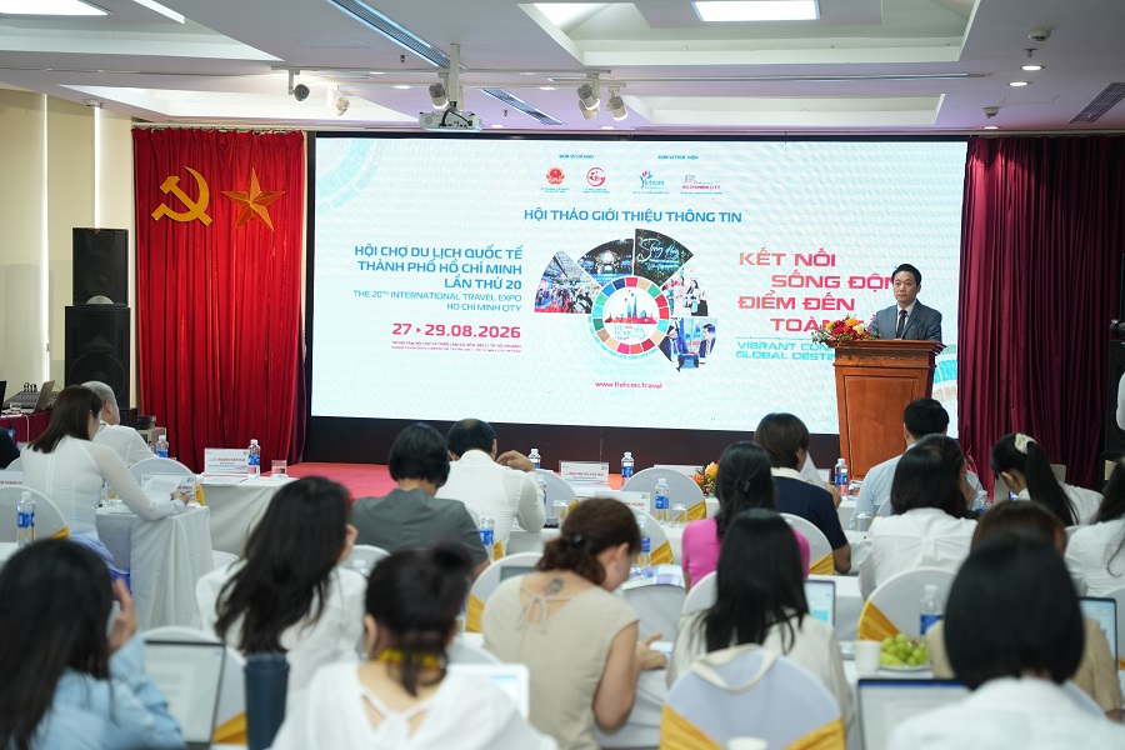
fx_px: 1850
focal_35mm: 59
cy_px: 375
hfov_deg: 33.8
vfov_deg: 22.9
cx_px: 562
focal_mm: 59.2
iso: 500
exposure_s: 1/100
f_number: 2.8
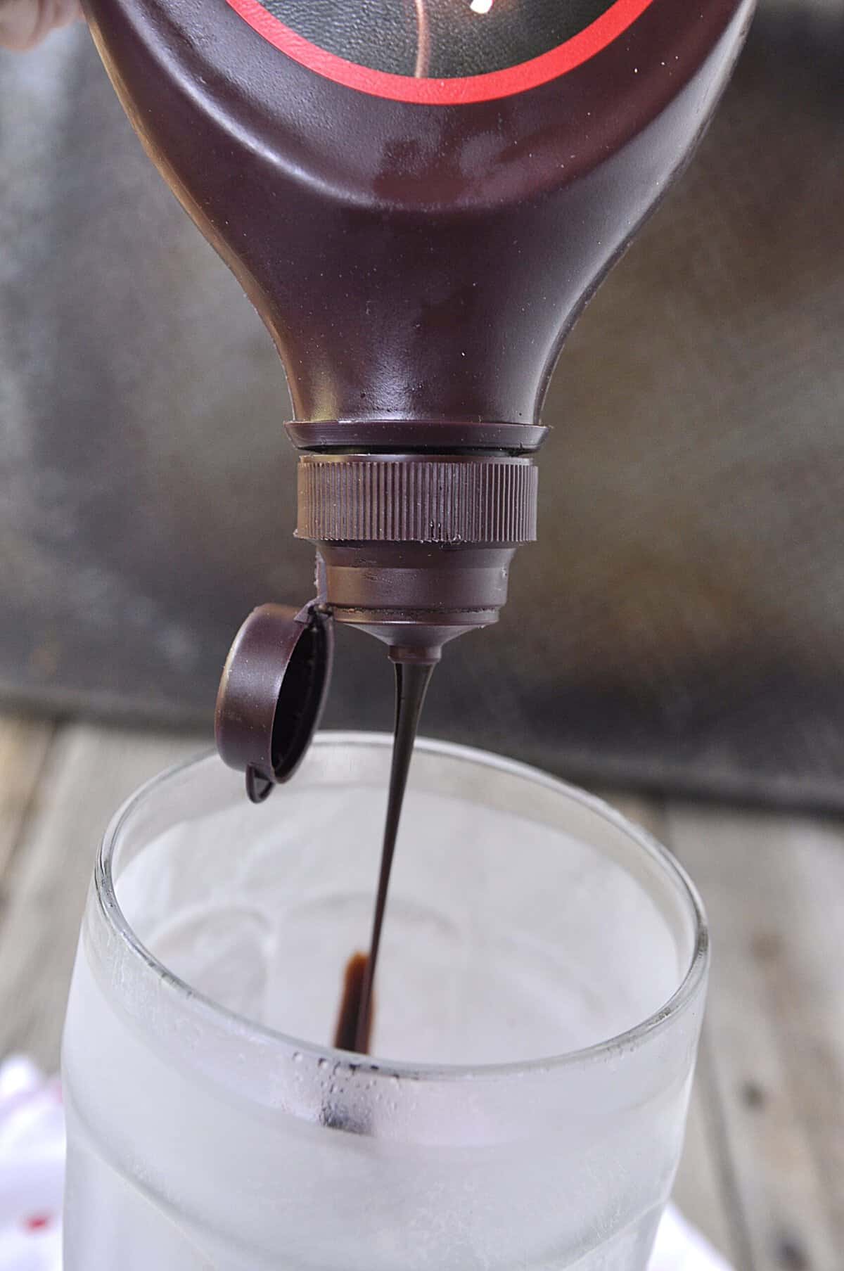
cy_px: 636
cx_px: 422
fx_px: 1851
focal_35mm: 52
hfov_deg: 25.7
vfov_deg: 37.9
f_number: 5
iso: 400
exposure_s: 1/100
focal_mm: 35
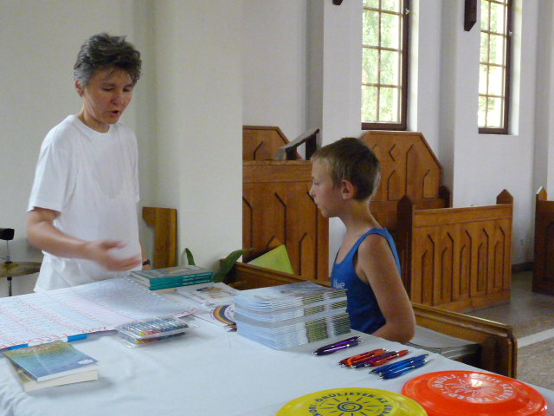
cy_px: 208
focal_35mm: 39
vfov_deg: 36.8
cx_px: 277
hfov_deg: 47.9
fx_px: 624
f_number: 2.8
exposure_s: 1/50
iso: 800
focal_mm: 4.8
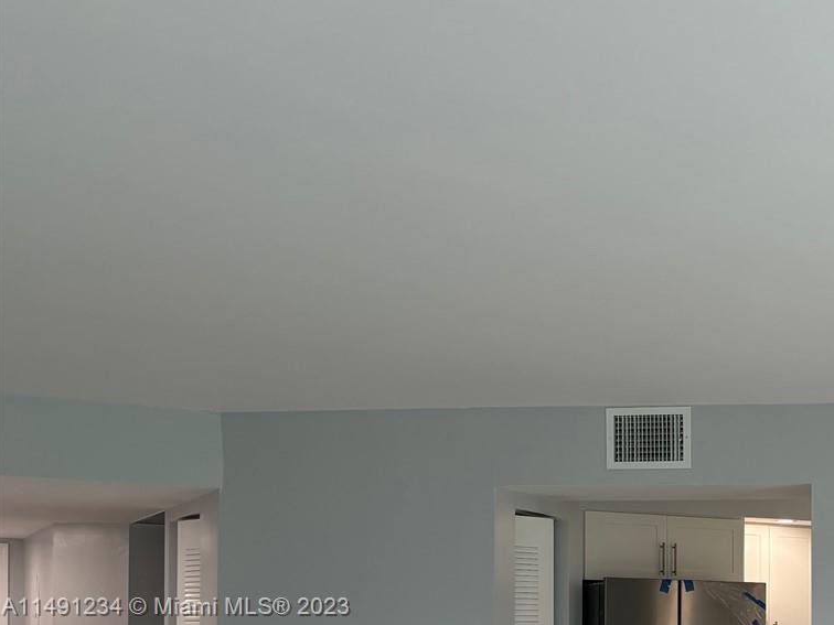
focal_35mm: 55
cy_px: 608
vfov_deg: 25.4
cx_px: 879
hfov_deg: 31.6
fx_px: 1325
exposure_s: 1/120
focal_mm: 5.96
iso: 64
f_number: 1.6
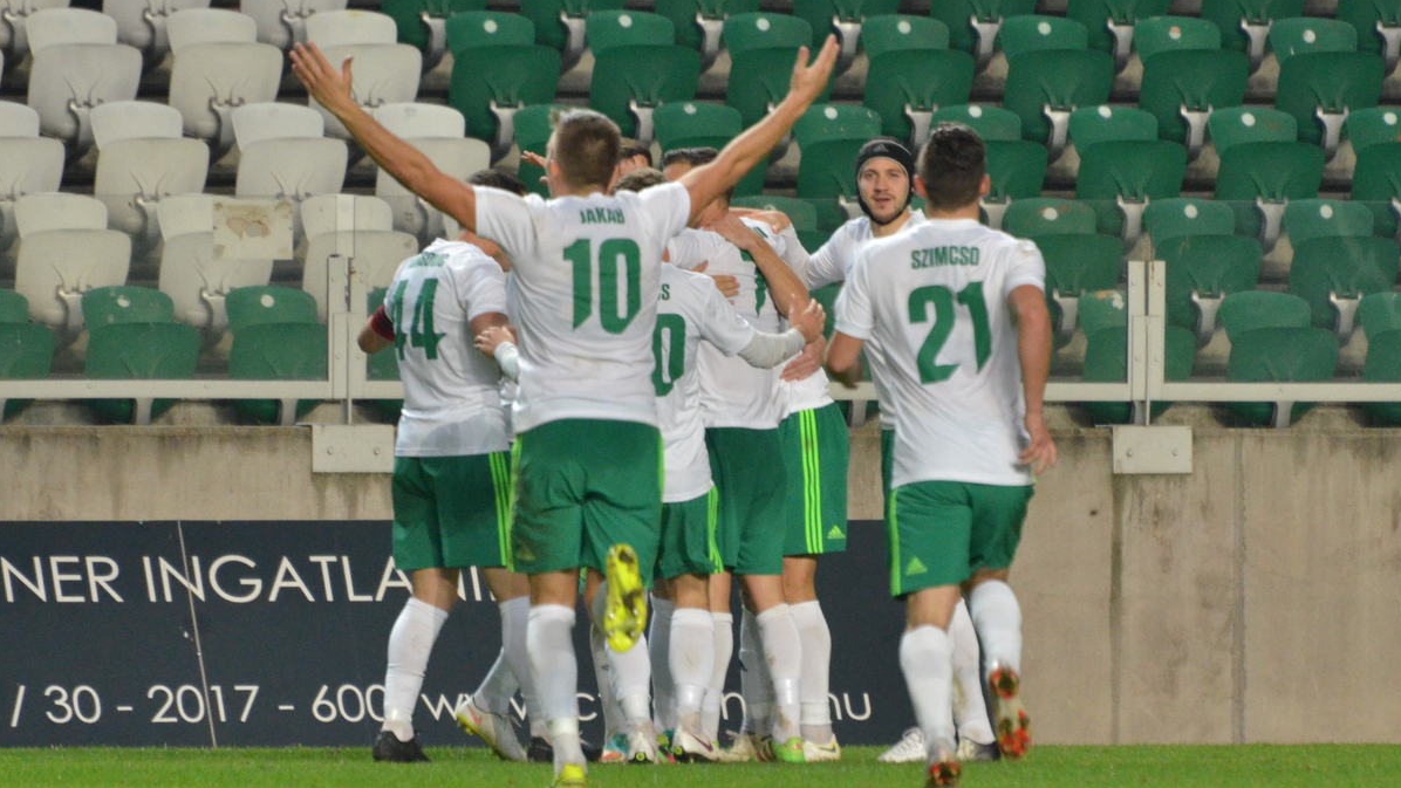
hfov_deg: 4.6
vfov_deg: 2.6
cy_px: 416
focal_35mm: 473
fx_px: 17573
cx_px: 700
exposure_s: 1/250
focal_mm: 300
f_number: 5.6
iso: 2000
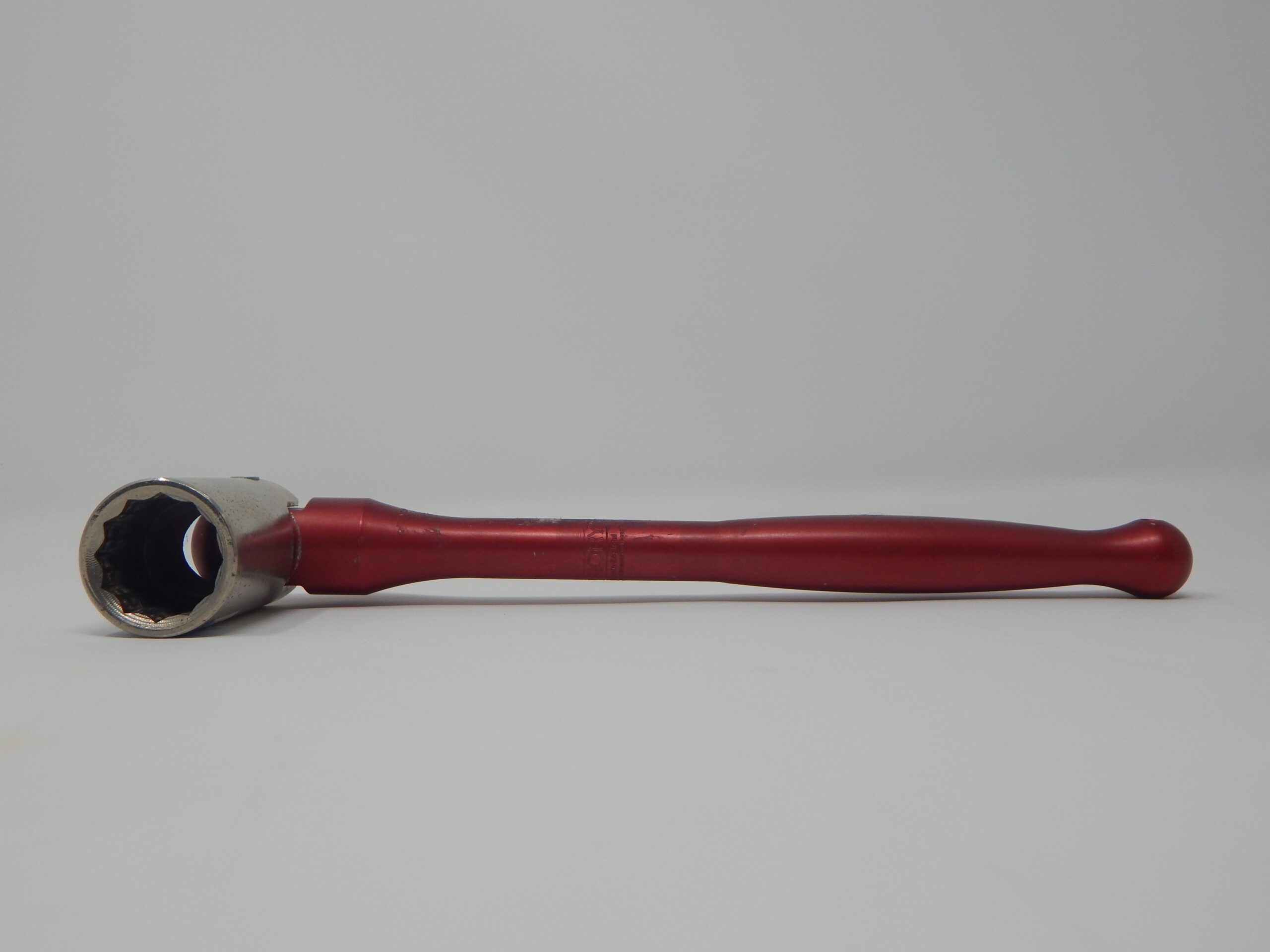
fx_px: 1137
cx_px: 635
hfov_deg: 58.4
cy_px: 476
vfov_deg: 45.4
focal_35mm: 31
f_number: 3.2
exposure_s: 1/200
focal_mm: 5.6
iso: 125
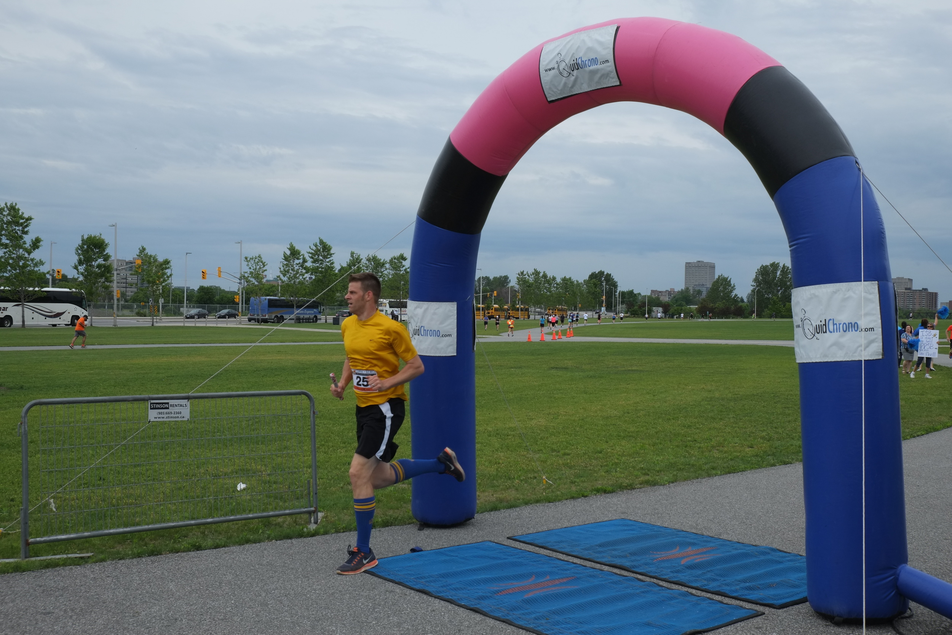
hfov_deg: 53.1
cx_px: 476
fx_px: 952
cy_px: 318
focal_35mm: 36
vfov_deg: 36.9
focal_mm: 24.3
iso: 400
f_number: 8
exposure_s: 1/680
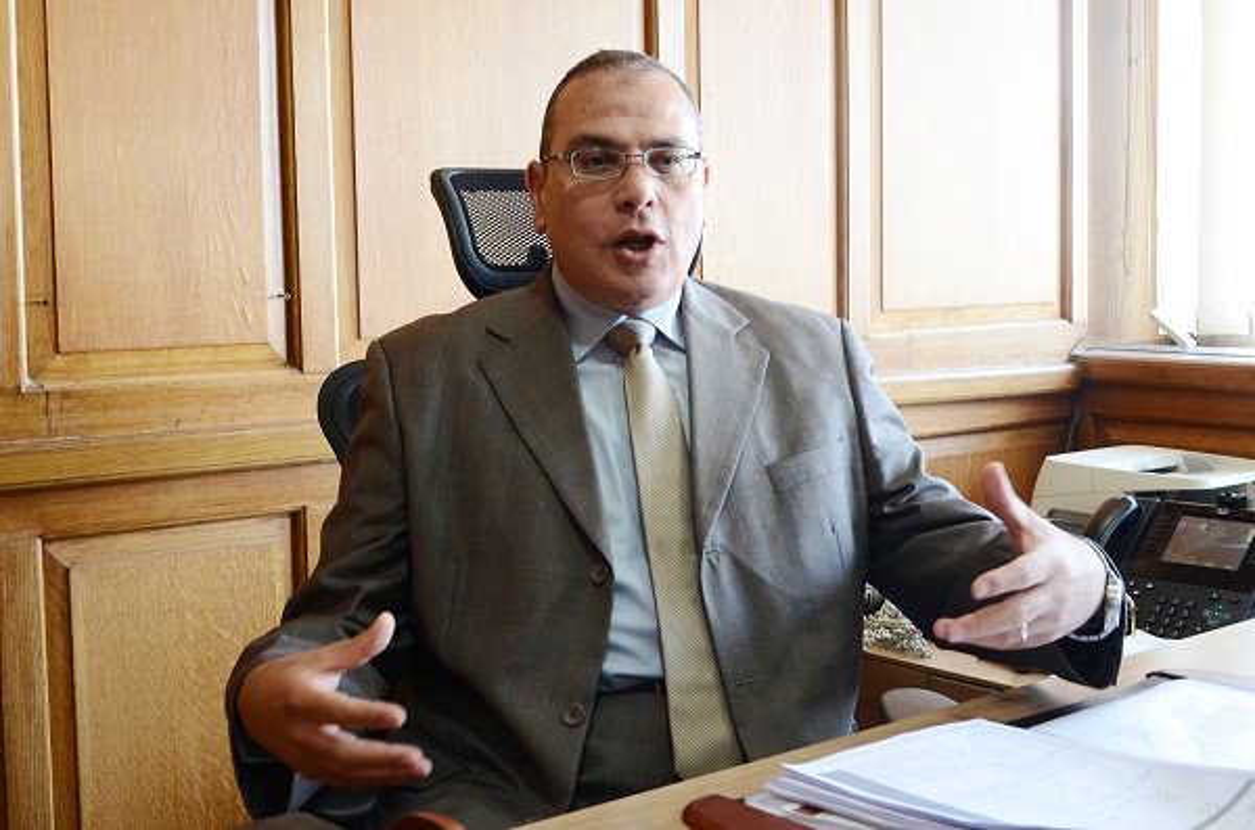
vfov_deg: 36.7
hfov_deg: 53.2
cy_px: 415
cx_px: 628
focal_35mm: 36
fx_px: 1252
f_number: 3.8
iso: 800
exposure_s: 1/60
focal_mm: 24
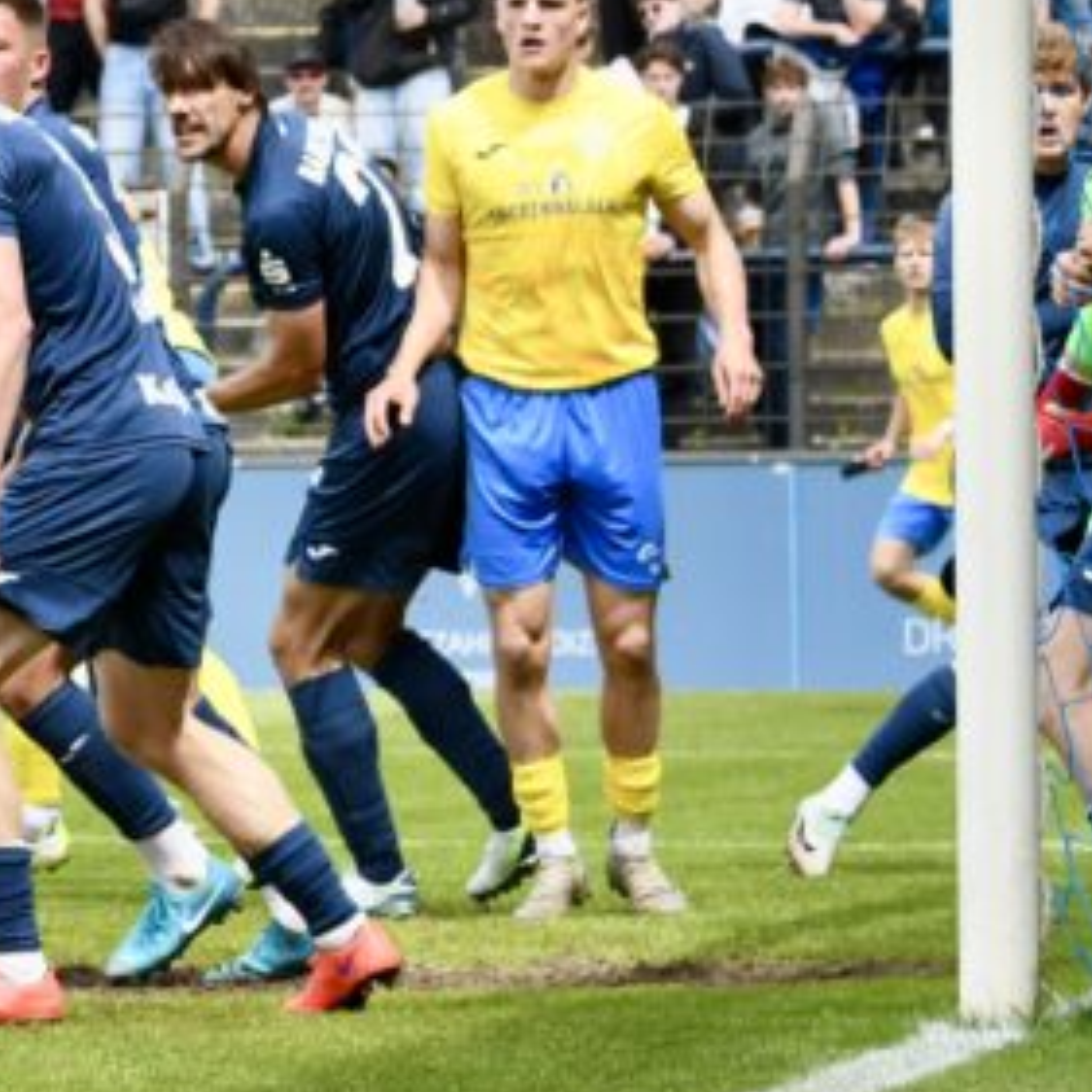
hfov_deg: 4.7
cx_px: -486
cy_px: 293
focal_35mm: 372
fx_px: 13277
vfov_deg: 4.7
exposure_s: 1/1600
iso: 1250
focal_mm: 120
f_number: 8
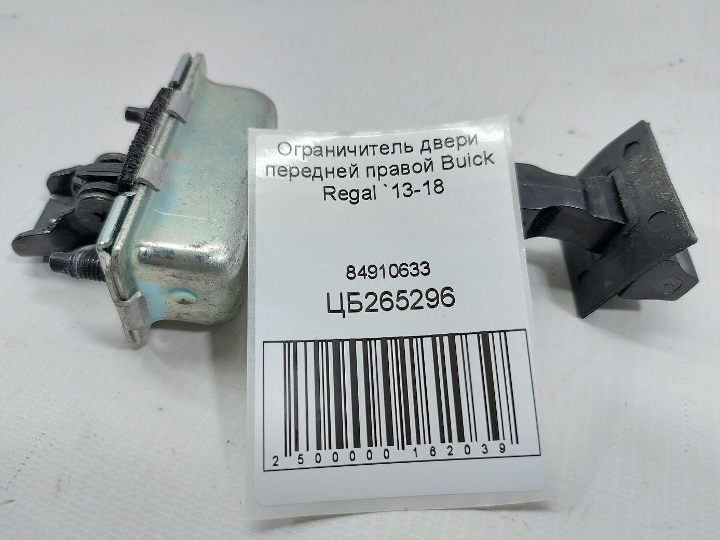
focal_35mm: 24
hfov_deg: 71.6
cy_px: 270
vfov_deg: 56.8
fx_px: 499
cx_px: 360
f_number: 1.8
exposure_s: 1/50
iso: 50
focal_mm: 5.23
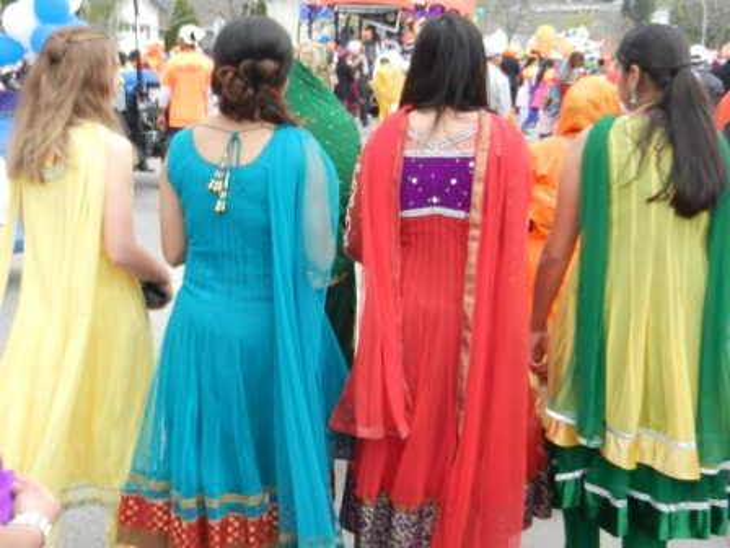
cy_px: 274
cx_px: 365
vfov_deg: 42.9
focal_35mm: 33
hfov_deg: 55.4
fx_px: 696
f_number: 3.8
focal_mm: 5.9
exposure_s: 1/250
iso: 160
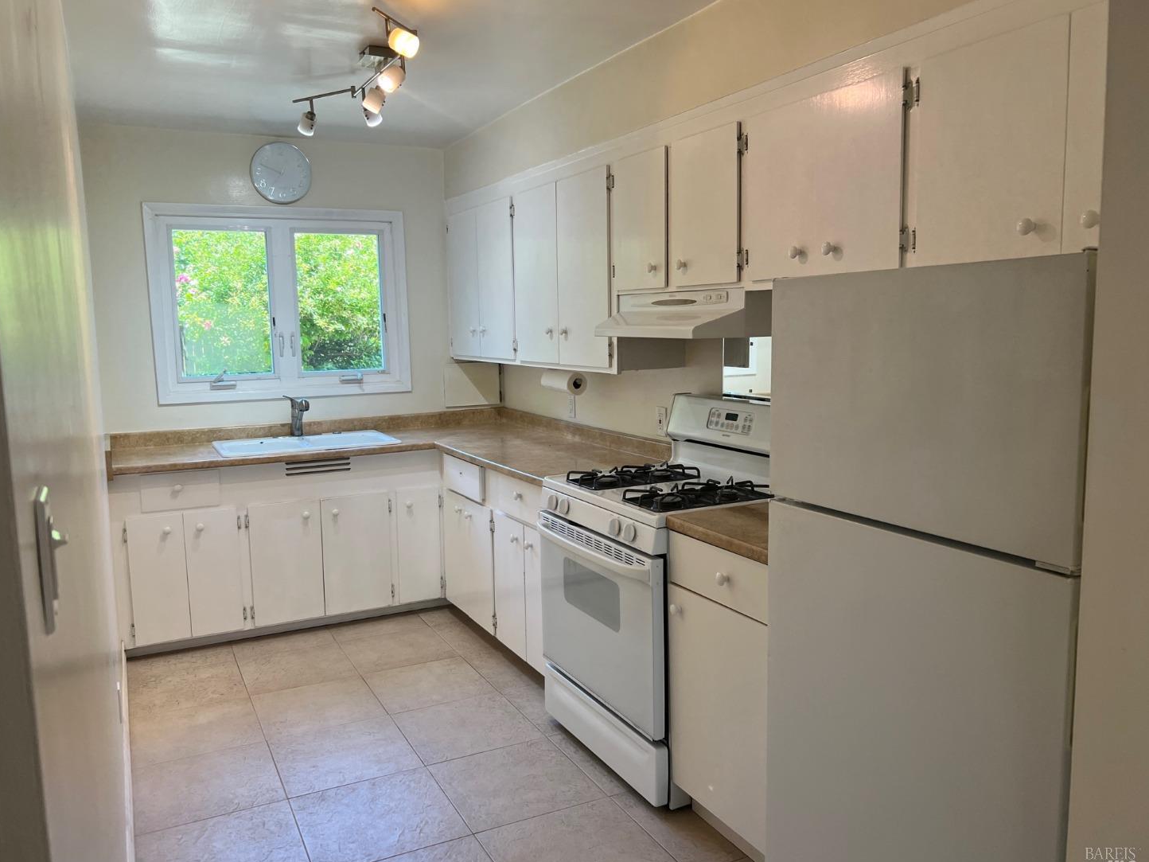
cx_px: 553
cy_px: 434
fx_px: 896
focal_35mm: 27
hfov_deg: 65.3
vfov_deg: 51.4
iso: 64
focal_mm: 5.7
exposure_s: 1/120
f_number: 1.5
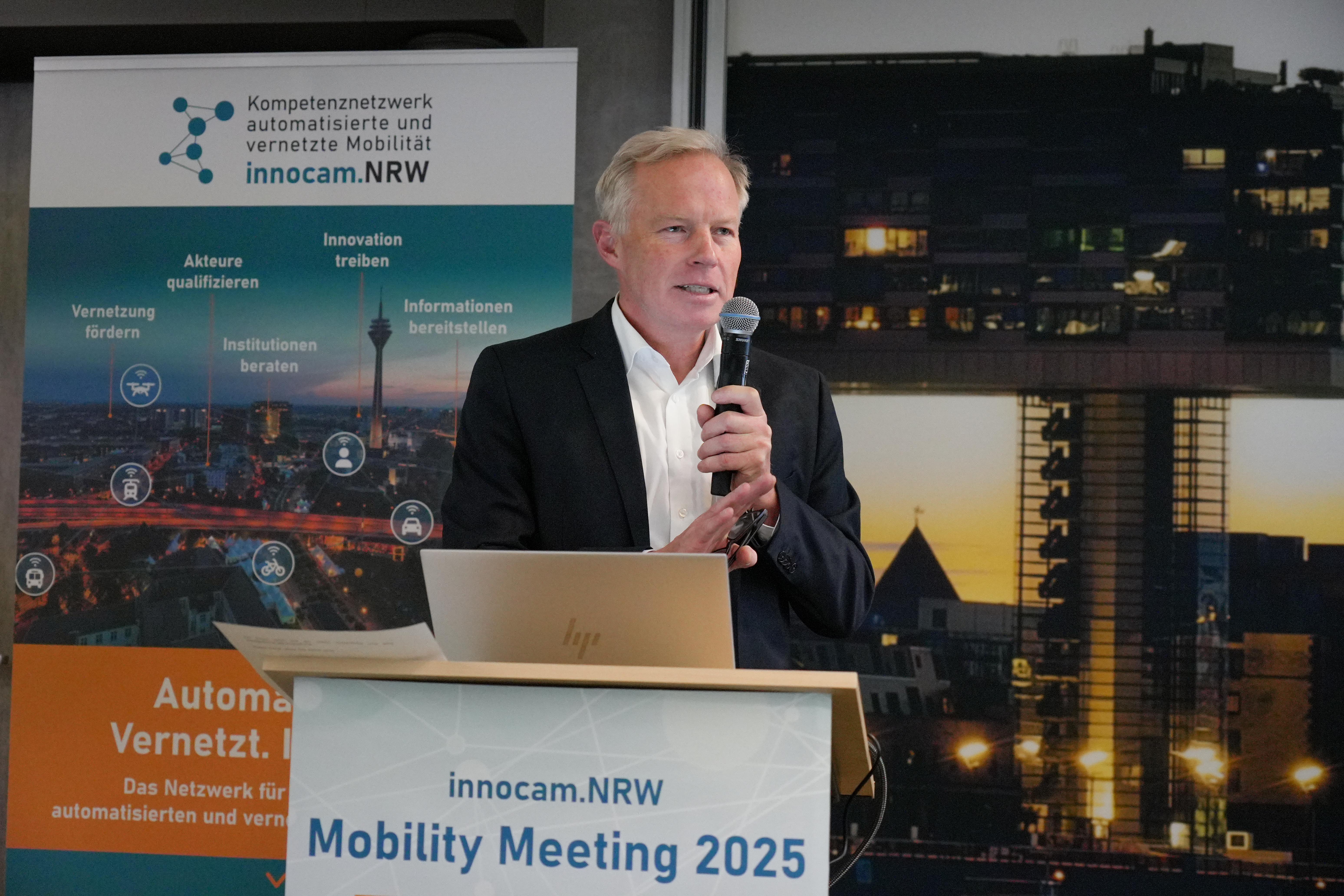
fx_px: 1960
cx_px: 672
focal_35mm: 52
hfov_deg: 37.9
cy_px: 448
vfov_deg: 25.8
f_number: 2.8
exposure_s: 1/250
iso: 2500
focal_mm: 35
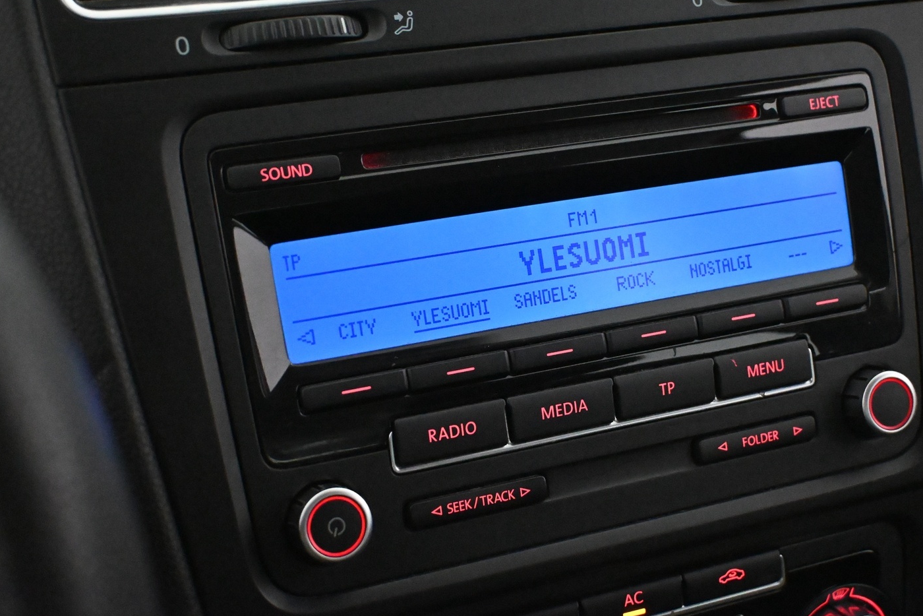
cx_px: 521
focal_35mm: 59
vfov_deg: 23.0
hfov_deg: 33.9
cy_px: 276
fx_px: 1513
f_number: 5
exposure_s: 1/125
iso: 12800
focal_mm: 34
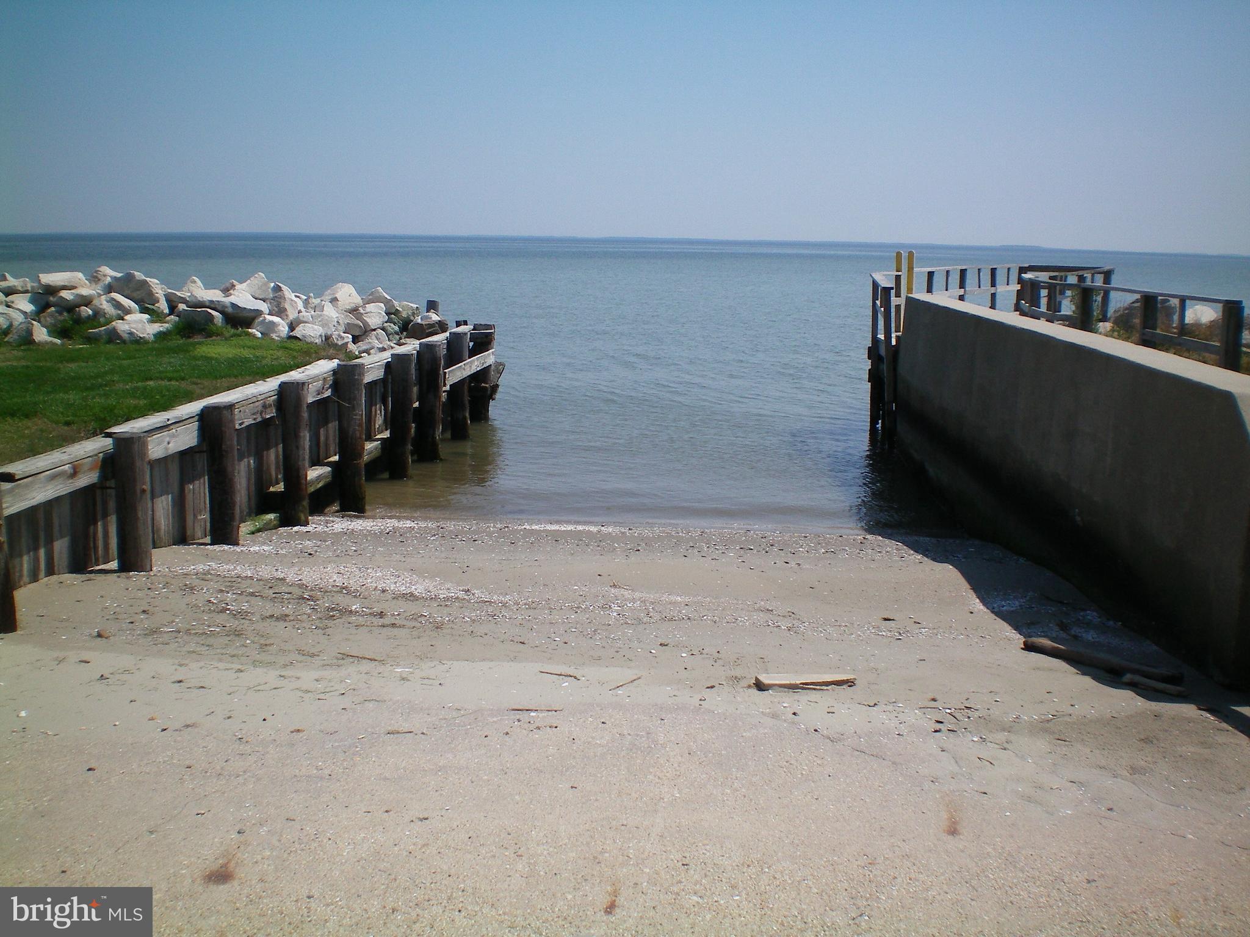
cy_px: 468
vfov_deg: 37.7
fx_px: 1372
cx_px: 625
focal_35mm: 38
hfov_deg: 49.0
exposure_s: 1/1000
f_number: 4.6
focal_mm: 6.3
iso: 64
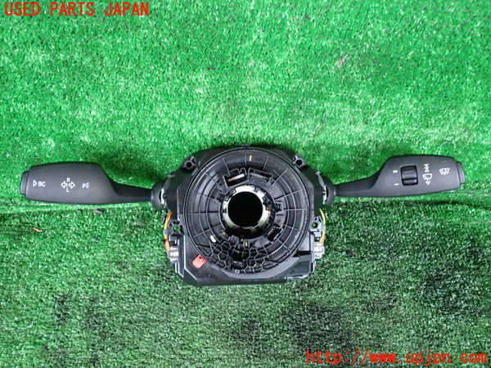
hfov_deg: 60.0
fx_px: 426
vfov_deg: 46.8
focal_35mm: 30
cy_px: 184
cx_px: 246
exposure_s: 1/30
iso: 640
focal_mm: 5.4
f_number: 2.3
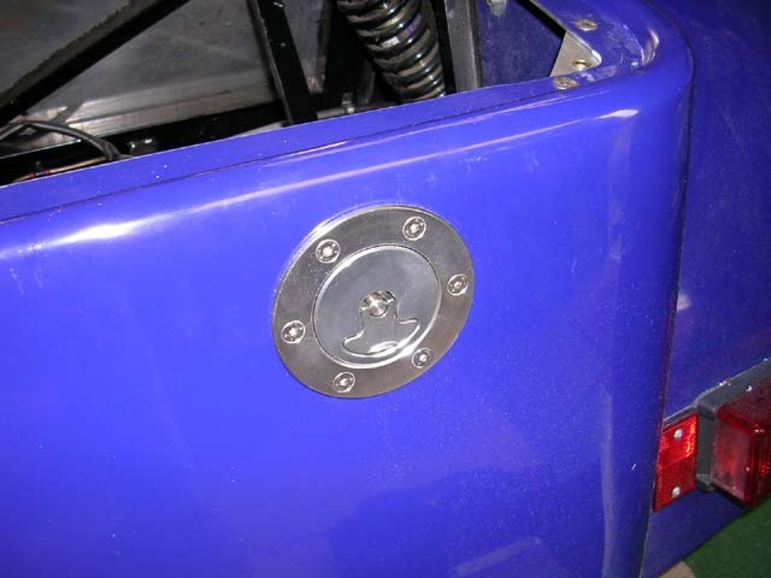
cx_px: 386
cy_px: 289
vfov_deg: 37.7
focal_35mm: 38
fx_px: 846
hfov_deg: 49.0
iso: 50
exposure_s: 1/60.1
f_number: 2.8
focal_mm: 5.8
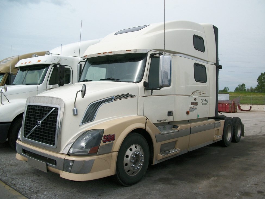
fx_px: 245
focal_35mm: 32
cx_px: 132
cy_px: 100
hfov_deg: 56.8
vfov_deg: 44.2
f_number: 8.8
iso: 80
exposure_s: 1/160
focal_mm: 5.7
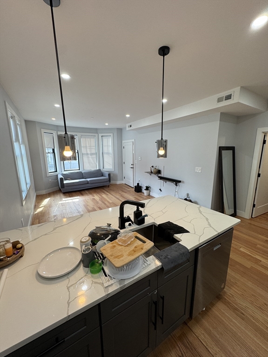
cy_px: 178
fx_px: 145
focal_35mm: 14
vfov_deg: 102.1
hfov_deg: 85.7
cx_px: 134
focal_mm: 2.22
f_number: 2.2
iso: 100
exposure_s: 1/120
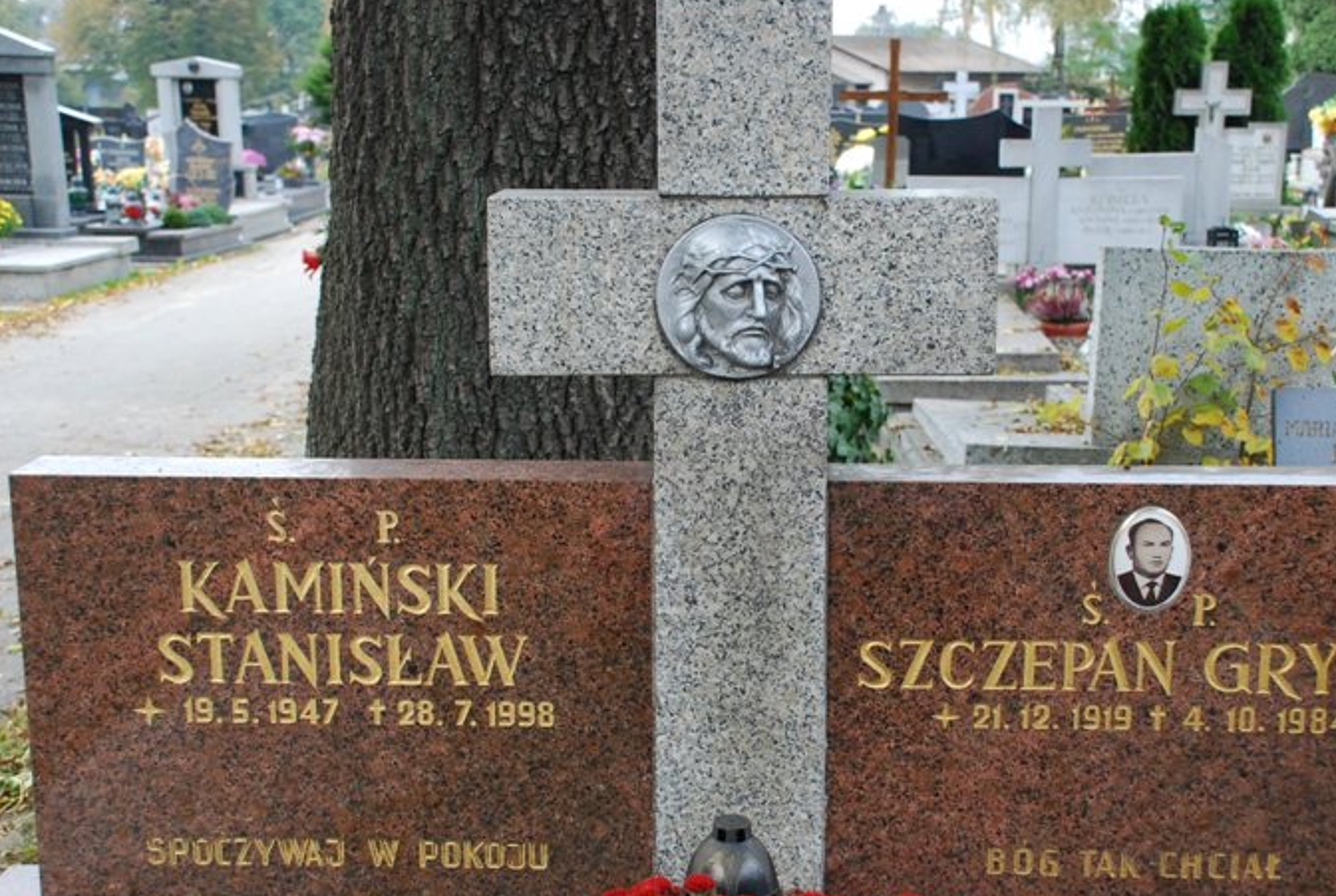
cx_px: 744
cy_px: 492
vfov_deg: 27.1
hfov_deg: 39.5
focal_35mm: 50
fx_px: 1859
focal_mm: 28
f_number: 5.6
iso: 500
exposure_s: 1/60
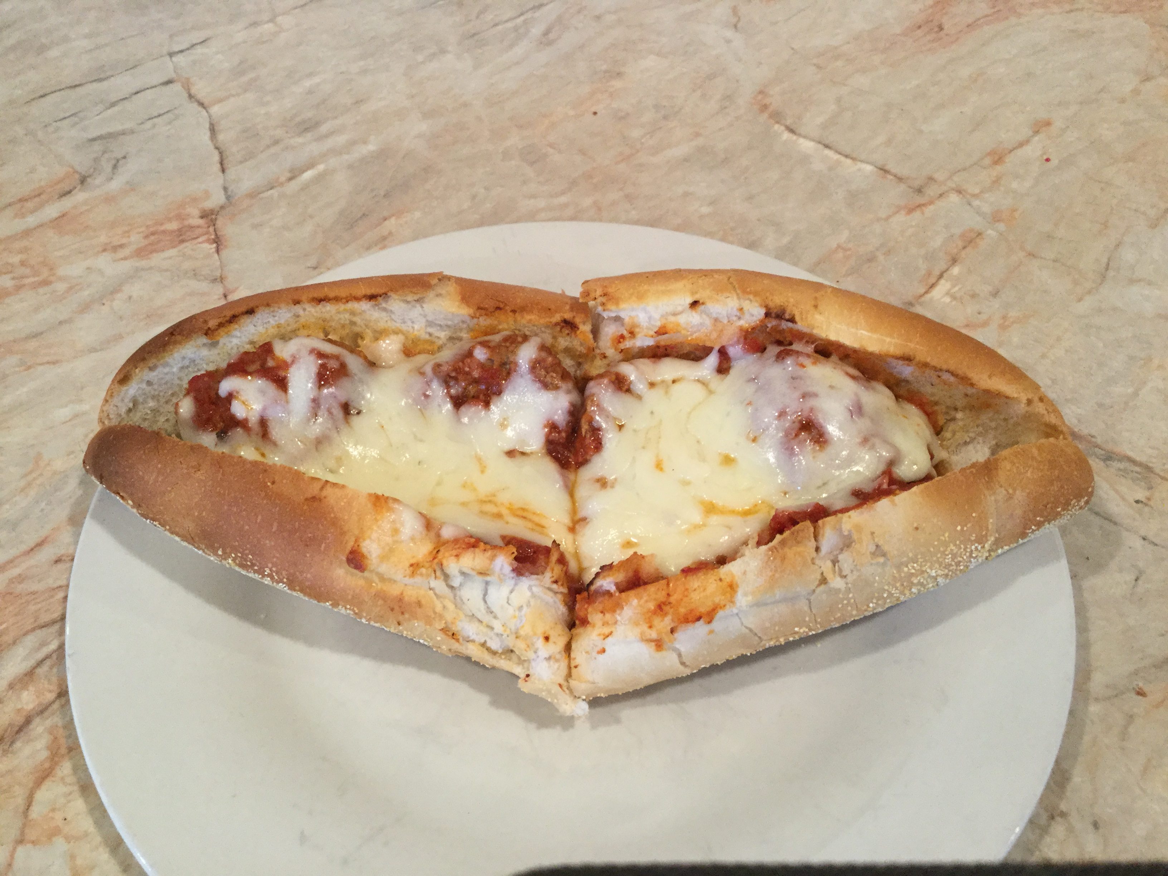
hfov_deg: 58.4
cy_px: 438
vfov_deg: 45.4
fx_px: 1046
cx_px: 584
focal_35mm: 31
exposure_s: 1/33
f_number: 2.4
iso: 160
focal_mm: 3.3
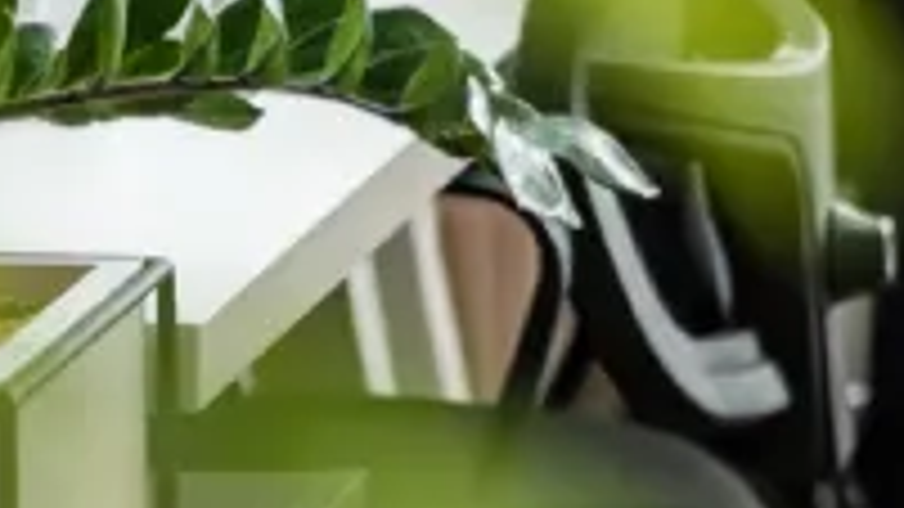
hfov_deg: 4.3
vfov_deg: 2.4
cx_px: 2064
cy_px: -519
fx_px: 11864
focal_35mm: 495
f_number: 3.2
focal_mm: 95
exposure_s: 1/200
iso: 320
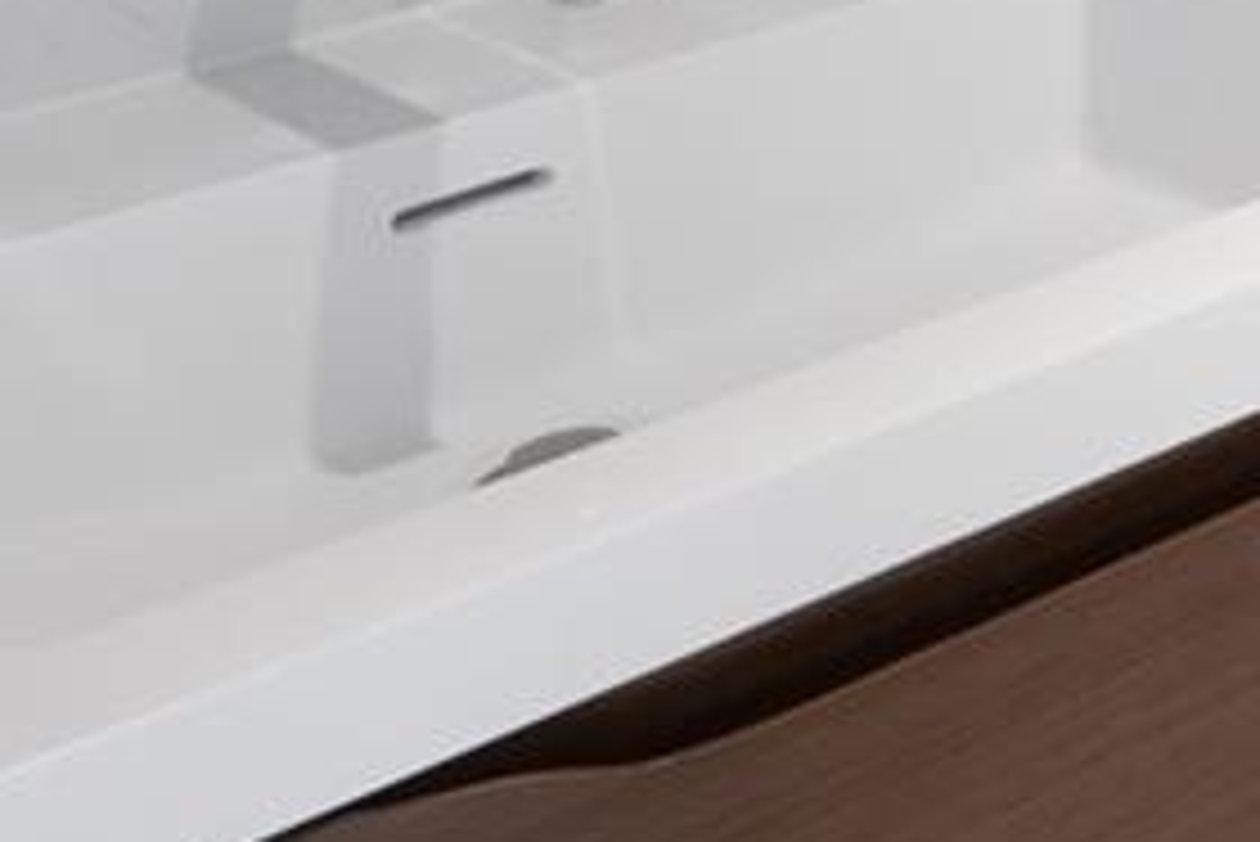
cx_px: 2340
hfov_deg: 16.9
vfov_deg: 12.1
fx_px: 3397
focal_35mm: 97
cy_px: -982
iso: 200
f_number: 9
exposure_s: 1.3
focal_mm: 17
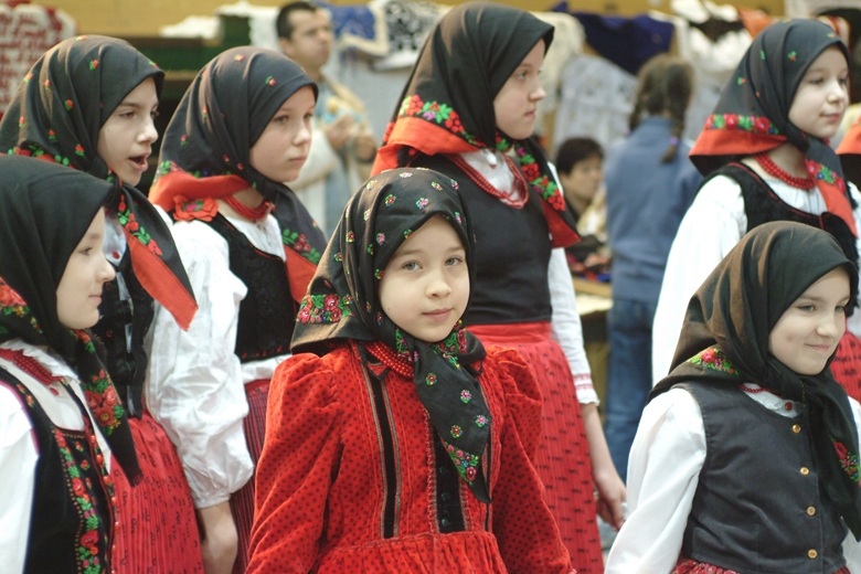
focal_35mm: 105
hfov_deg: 19.5
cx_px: 430
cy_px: 287
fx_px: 2511
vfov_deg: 13.0
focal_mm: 70
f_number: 4
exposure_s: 1/60
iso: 800
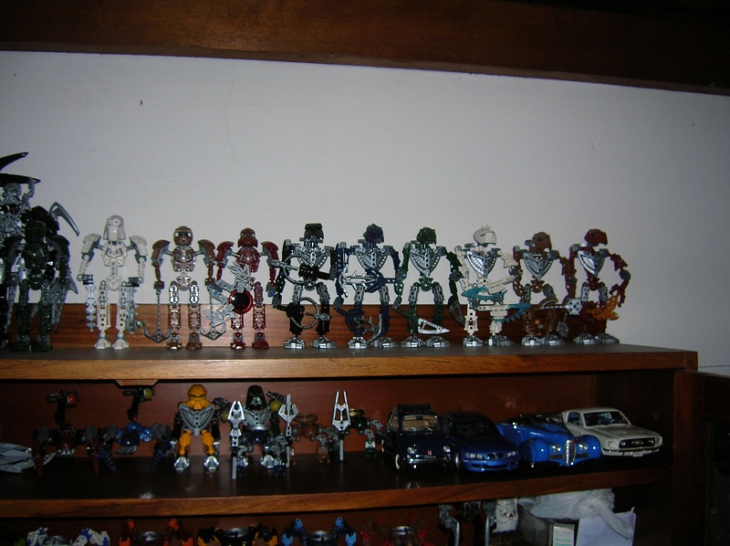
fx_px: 716
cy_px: 273
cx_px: 365
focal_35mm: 34
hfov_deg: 54.0
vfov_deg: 41.7
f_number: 2.9
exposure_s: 1/60.1
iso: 50
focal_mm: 5.7
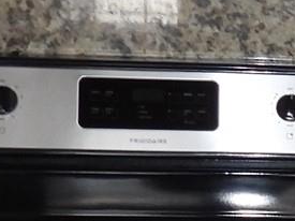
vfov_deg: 8.2
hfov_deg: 9.9
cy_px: 237
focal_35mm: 179
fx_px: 1525
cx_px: 678
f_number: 2.8
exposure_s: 1/30
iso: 200
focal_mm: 4.3
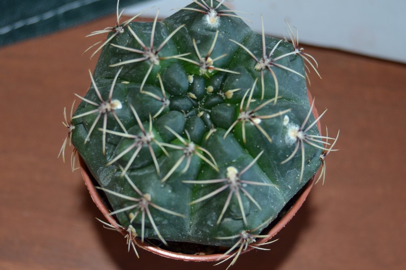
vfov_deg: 34.2
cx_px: 203
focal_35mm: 39
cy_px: 135
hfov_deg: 49.6
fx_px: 439
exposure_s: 1/60
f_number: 4
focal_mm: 26
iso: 140
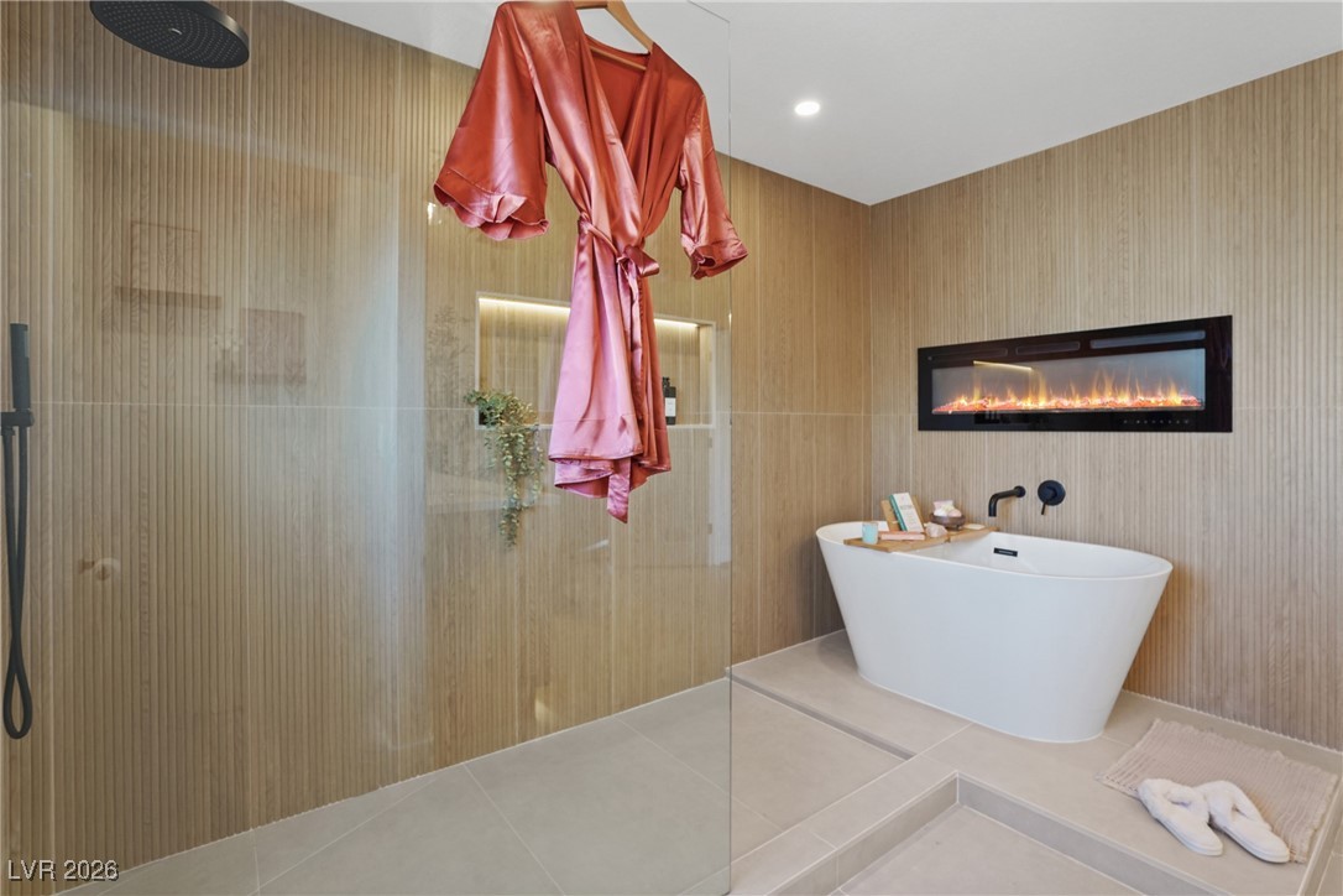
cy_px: 448
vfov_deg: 73.7
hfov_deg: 96.7
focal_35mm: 16
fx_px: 597
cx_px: 672
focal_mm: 16
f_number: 9
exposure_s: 1/4
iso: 400
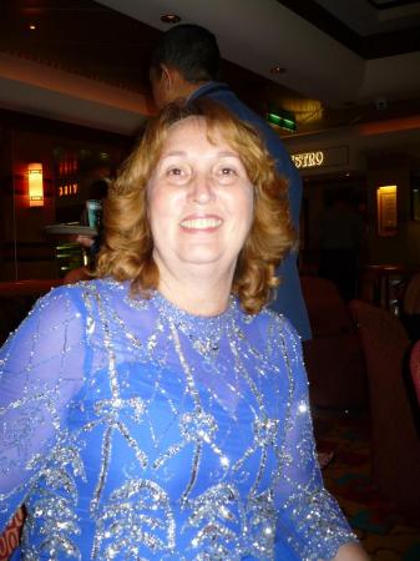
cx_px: 210
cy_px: 280
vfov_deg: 52.7
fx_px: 567
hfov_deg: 40.7
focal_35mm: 35
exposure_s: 1/30
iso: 100
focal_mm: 5.8
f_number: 2.8
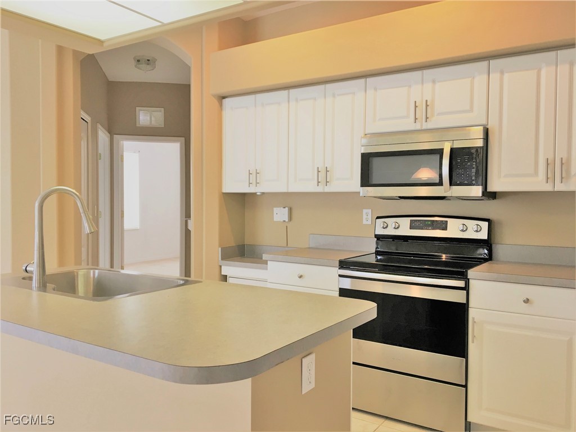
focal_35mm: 29
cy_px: 216
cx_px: 288
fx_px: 483
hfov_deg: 61.7
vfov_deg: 48.2
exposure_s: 1/30
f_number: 2.2
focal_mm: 4.15
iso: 50
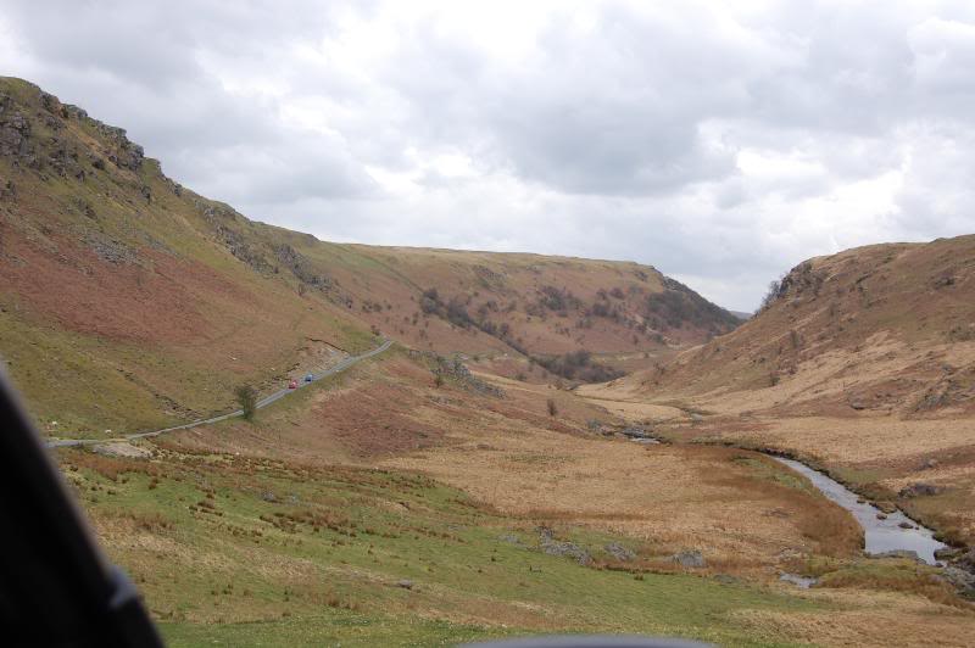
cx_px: 488
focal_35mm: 42
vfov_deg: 31.8
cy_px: 324
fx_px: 1137
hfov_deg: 46.4
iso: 200
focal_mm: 28
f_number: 8
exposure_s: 1/250
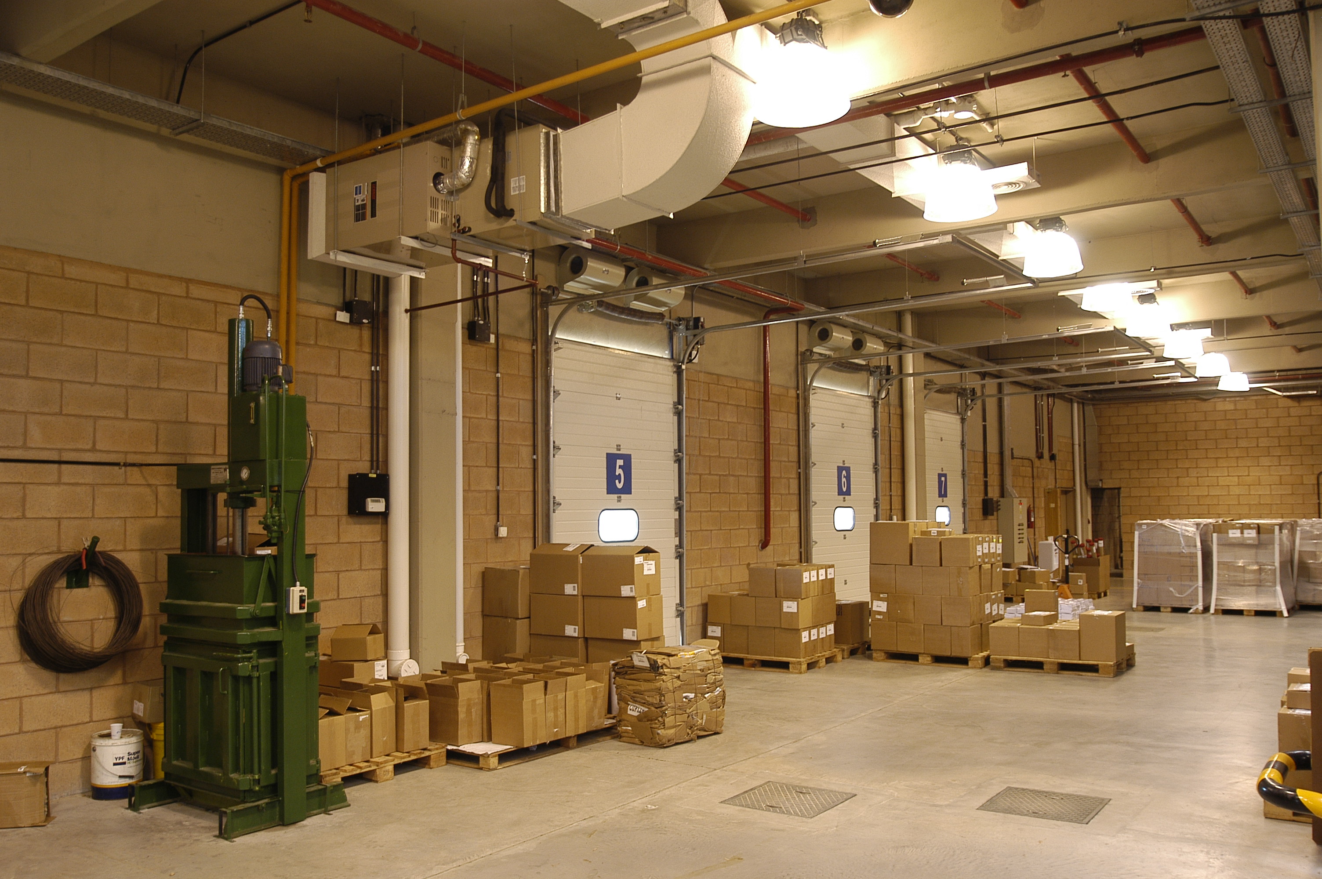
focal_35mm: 30
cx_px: 661
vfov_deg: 43.5
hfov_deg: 62.0
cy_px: 440
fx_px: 1101
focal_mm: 20
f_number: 4
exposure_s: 1/60
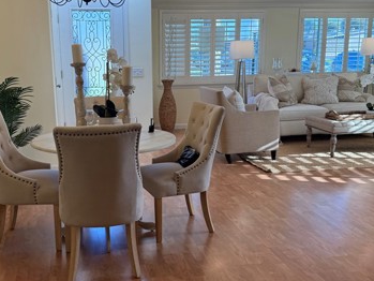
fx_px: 476
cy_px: 152
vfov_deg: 32.9
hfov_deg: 42.8
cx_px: 153
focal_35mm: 44
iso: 100
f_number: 1.78
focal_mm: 6.76
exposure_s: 1/225
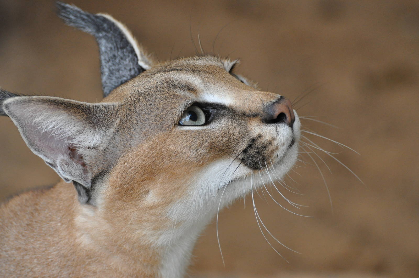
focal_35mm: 248
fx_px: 2877
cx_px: 210
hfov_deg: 8.3
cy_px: 139
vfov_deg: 5.5
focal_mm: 165
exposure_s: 1/250
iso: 1600
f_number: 5
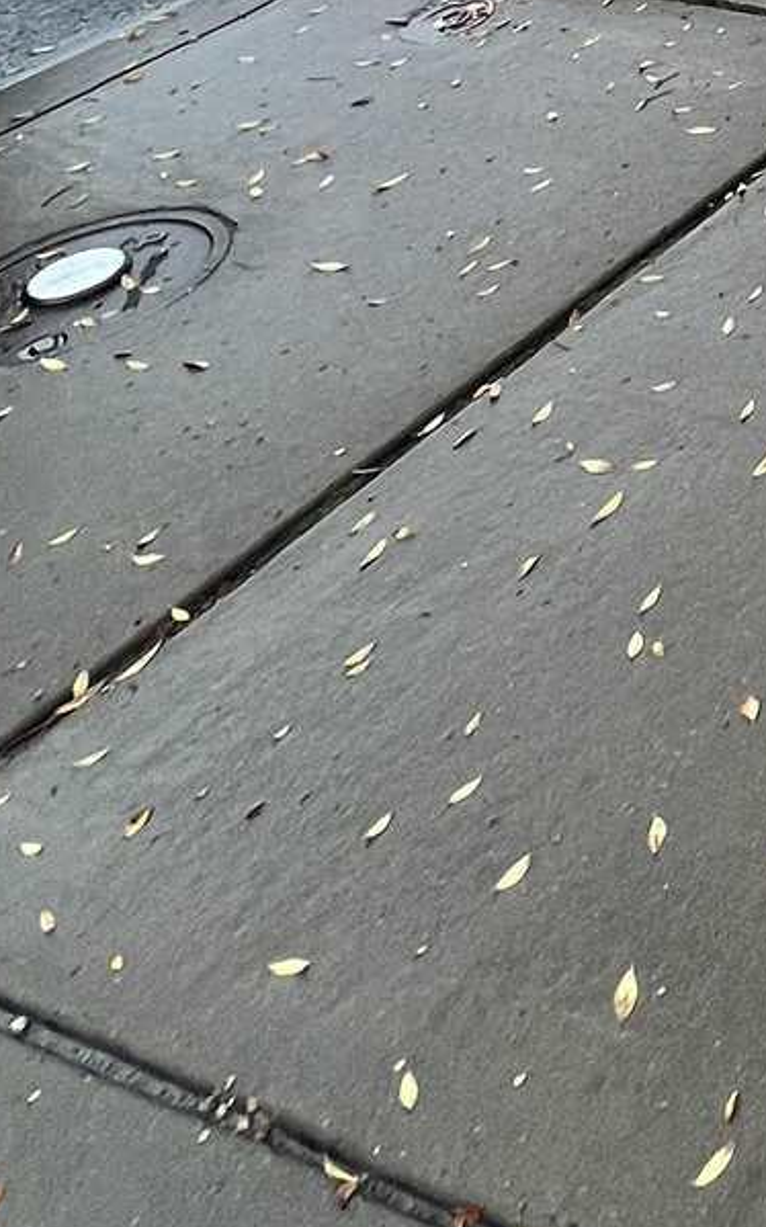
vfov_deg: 25.3
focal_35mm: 53
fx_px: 1772
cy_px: -739
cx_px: 1581
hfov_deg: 17.0
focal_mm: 1.57
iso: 64
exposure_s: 1/120
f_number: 1.8
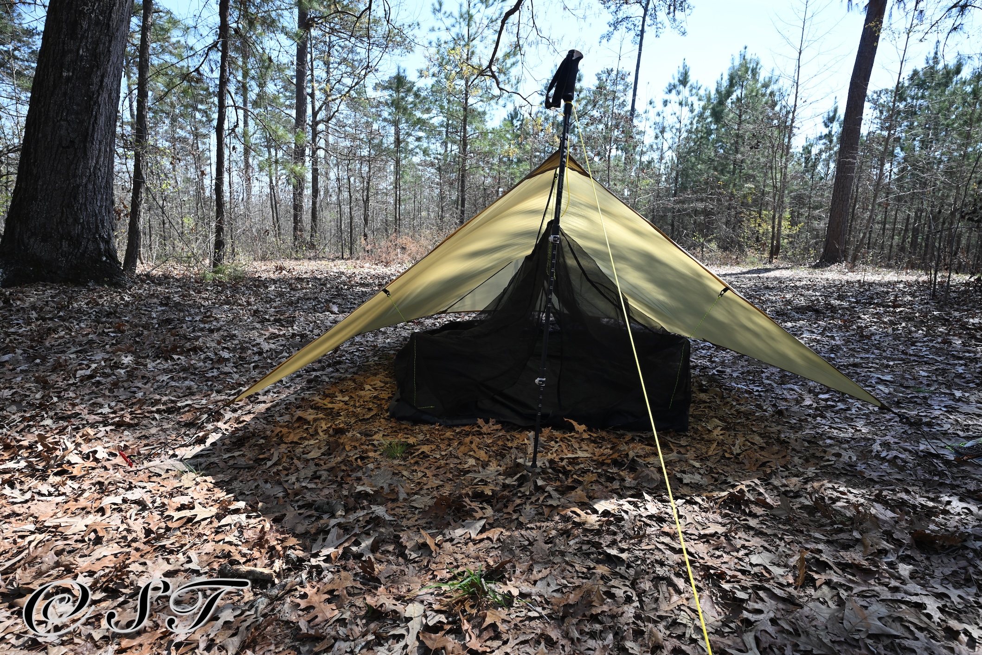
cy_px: 328
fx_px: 545
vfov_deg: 61.9
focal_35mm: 20
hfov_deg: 84.0
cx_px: 491
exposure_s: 1/160
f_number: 8
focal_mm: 20
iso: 200
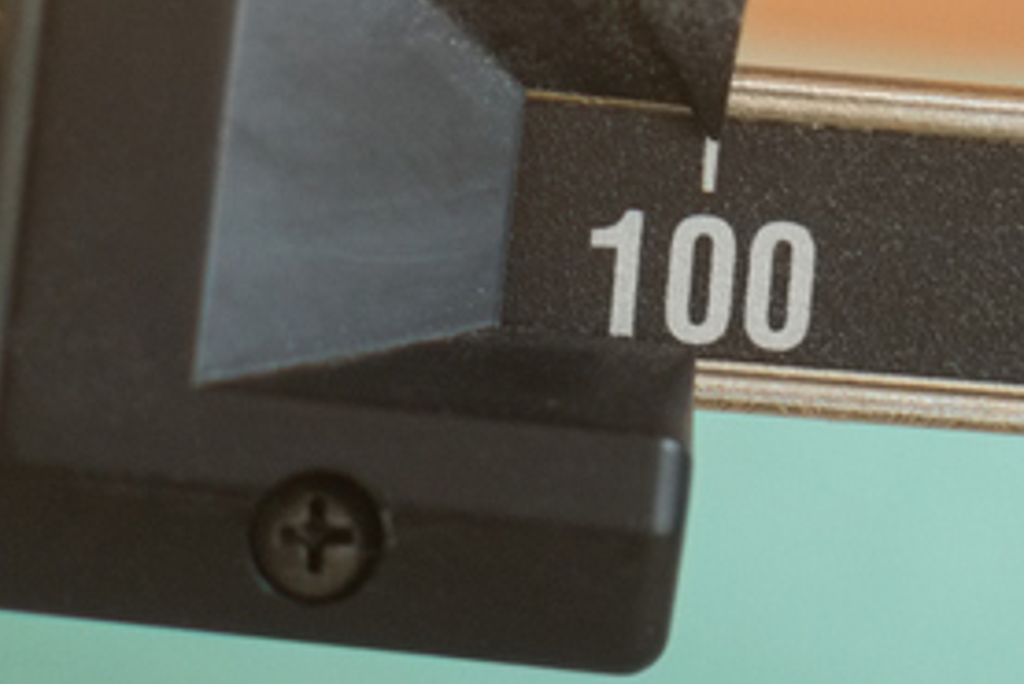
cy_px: -712
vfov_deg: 3.5
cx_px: 1268
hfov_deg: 5.3
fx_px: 10956
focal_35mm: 385
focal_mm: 85
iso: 400
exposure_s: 1/250
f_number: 2
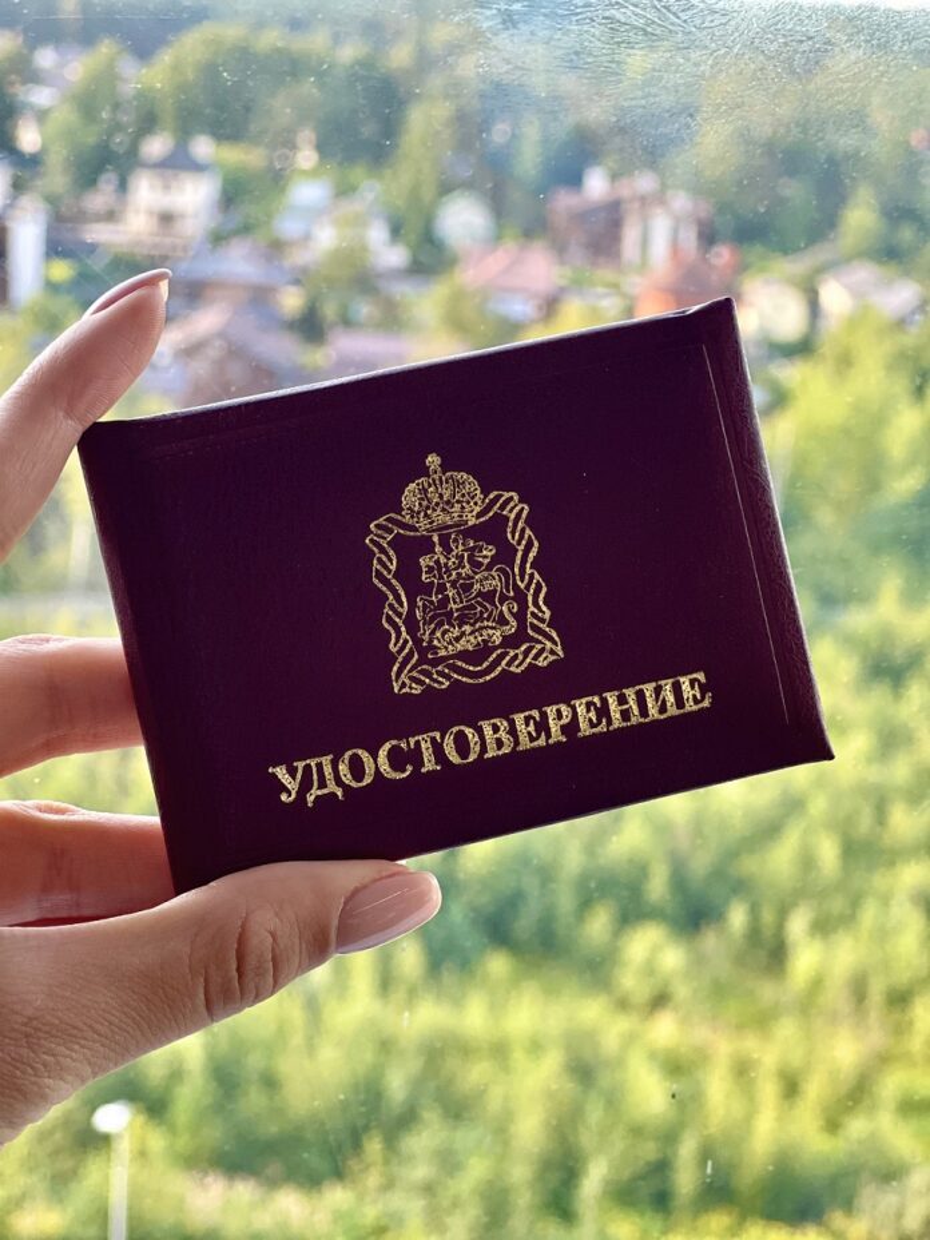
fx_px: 2758
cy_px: 620
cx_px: 465
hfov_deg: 19.1
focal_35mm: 77
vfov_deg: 25.3
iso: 160
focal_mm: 9
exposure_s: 1/121
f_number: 2.8
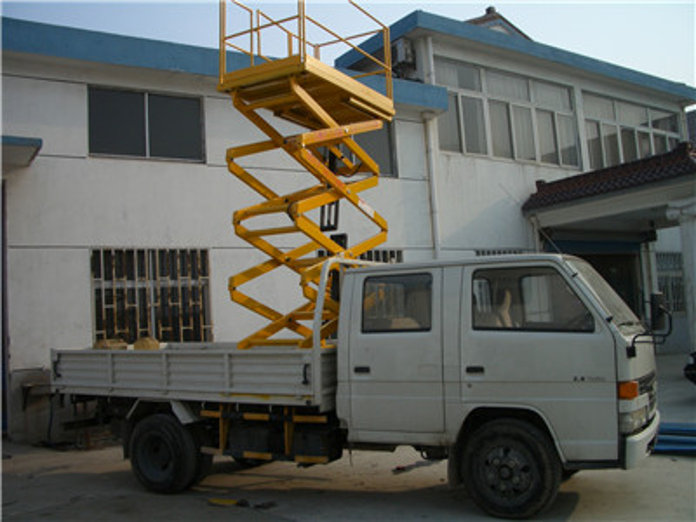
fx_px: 704
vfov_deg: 40.7
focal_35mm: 35
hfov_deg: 52.6
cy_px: 261
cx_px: 348
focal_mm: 5.8
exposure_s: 1/500
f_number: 4.3
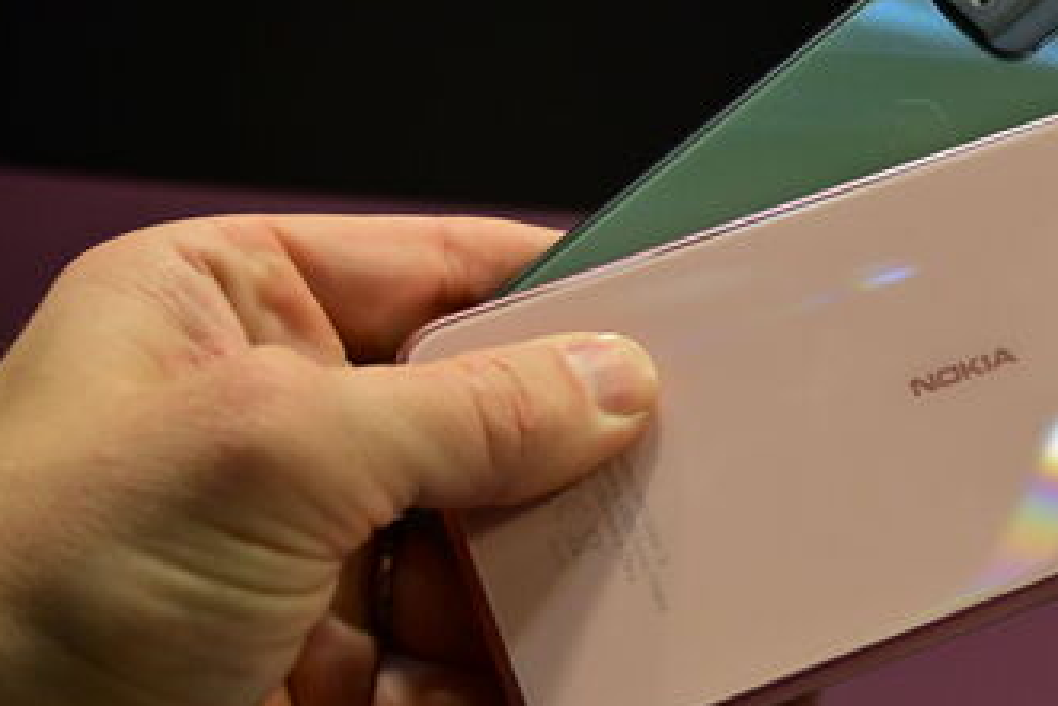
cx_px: 965
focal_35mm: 76
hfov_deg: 25.6
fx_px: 2248
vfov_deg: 17.8
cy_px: 420
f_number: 4.5
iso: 560
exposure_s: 1/400
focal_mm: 27.5
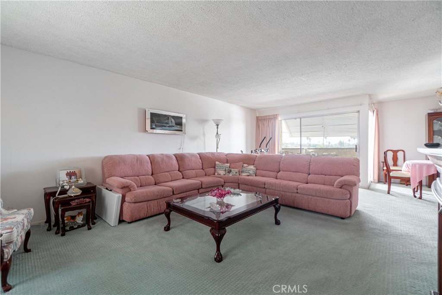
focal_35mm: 15
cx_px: 221
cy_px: 148
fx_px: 184
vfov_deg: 77.3
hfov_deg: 100.4
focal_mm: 10
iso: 320
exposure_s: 1/3
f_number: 7.1
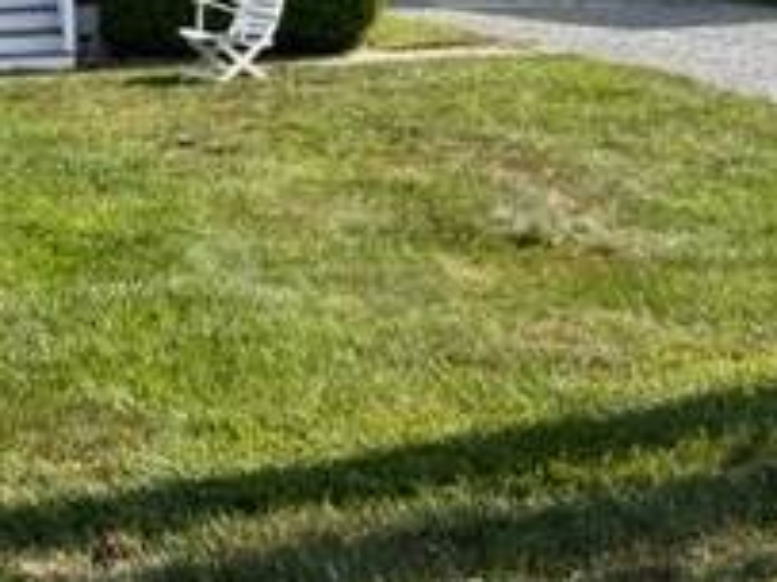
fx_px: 1840
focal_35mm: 82
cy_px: -107
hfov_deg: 23.2
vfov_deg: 17.2
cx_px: 57
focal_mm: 5.7
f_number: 1.5
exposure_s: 1/3257
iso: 50
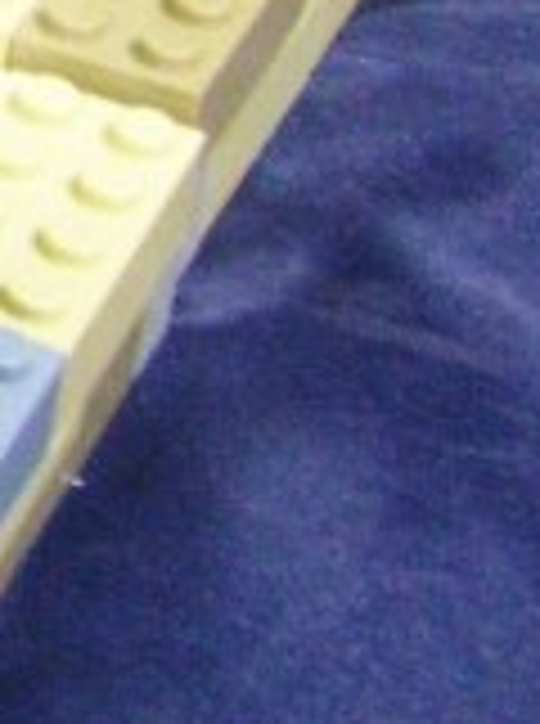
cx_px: -1080
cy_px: -369
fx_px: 4260
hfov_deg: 6.6
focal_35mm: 204
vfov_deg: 9.4
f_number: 2.9
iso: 160
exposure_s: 1/8
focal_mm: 5.7
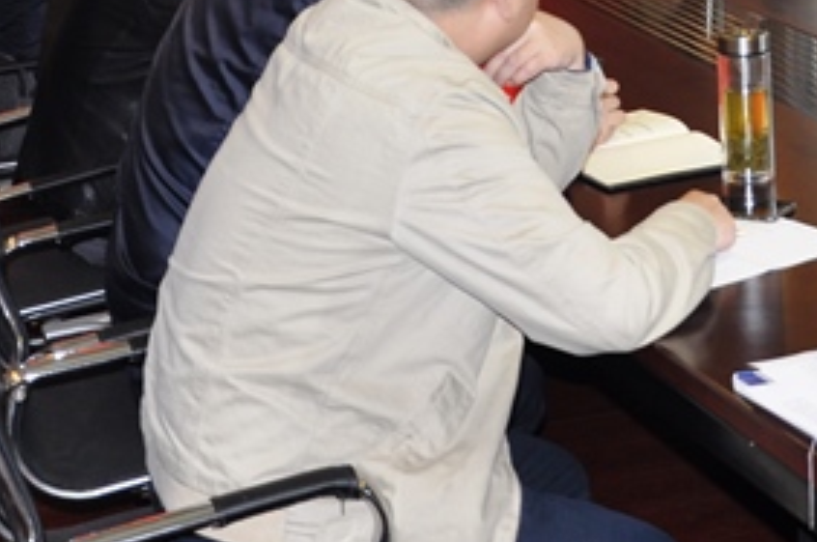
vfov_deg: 14.6
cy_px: -158
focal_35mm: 89
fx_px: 2026
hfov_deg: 22.5
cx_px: 666
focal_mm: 21
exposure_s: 1/60
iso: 320
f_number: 3.8
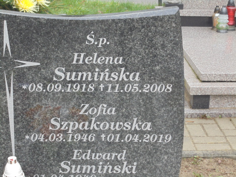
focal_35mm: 83
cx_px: 118
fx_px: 566
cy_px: 88
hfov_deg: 23.6
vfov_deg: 17.8
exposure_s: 1/30
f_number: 6.7
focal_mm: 14.9
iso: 200
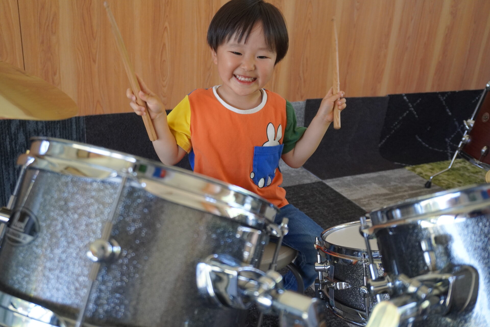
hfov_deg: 55.1
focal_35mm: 34
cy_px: 164
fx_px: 470
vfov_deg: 38.4
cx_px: 245
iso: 1250
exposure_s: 1/160
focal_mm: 23
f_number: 4
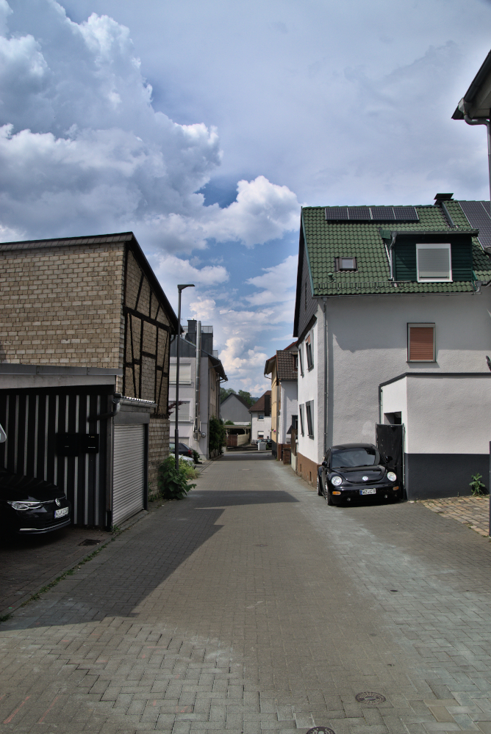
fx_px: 613
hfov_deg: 43.7
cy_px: 367
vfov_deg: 61.9
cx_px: 246
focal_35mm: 30
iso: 200
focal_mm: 20
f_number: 11
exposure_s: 1/500
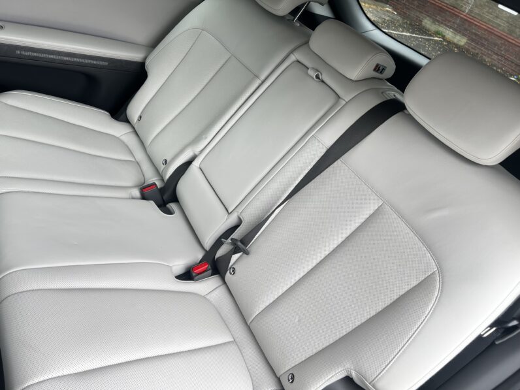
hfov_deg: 67.3
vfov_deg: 53.1
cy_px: 195
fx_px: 391
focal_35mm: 26
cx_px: 260
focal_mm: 5.7
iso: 40
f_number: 1.5
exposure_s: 1/135
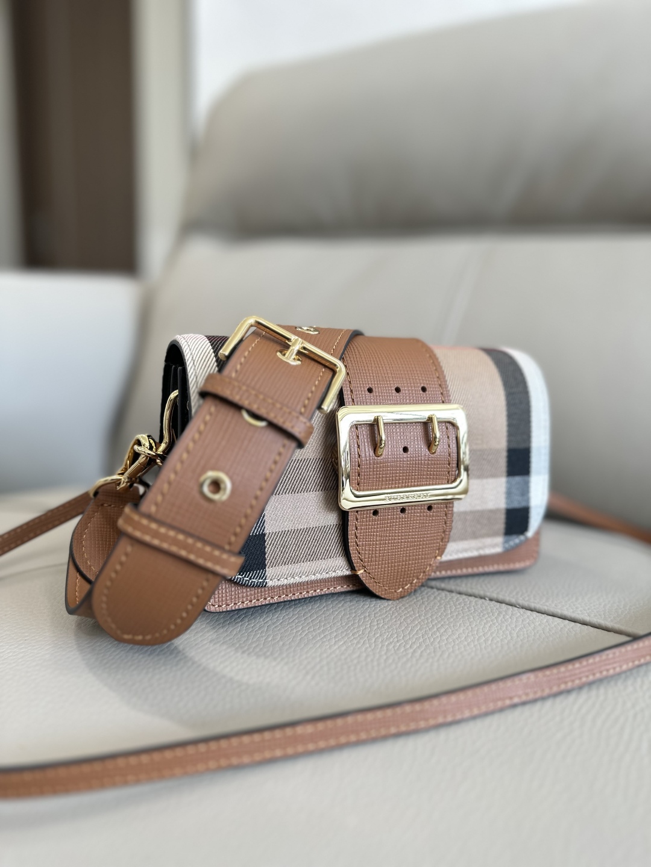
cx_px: 326
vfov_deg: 71.6
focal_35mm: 24
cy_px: 434
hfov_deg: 56.8
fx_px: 602
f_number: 1.78
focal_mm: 6.86
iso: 100
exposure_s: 1/78
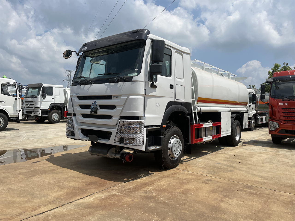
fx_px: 222
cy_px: 110
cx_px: 148
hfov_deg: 67.3
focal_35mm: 26
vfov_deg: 53.1
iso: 50
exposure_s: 1/6173
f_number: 1.6
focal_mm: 5.1
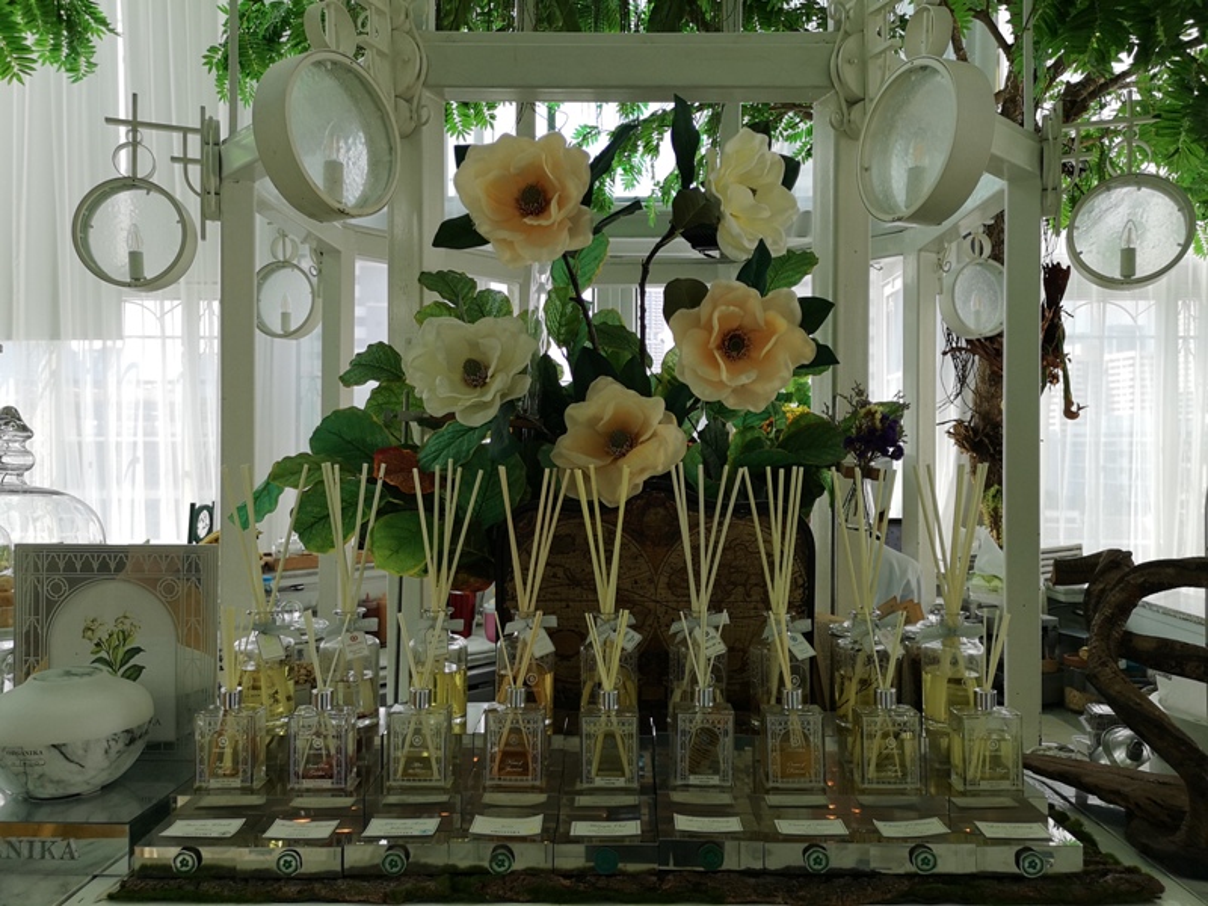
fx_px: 942
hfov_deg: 65.3
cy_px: 453
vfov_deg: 51.4
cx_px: 604
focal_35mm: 27
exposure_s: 1/385
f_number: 1.8
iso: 50
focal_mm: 3.95
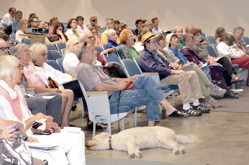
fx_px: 642
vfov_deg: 14.6
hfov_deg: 22.0
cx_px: 124
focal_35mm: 93
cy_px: 82
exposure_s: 1/80
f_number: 7.1
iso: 4000
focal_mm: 62
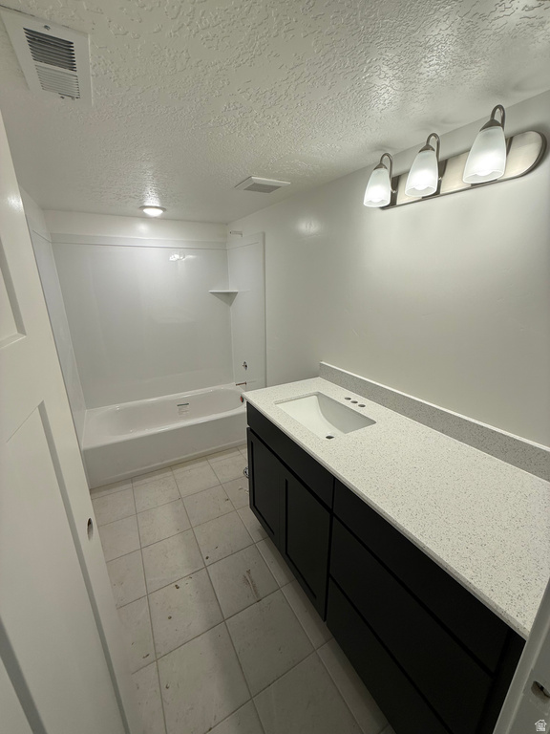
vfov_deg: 102.1
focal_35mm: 14
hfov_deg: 85.7
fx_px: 297
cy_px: 367
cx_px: 275
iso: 80
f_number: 2.2
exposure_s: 1/120
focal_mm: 2.22
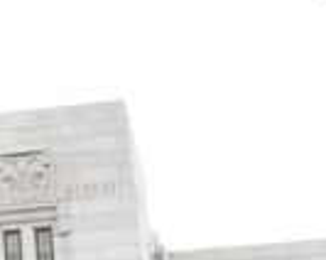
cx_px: -846
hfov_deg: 7.7
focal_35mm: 195
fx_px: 1879
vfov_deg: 7.9
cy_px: 293
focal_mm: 18
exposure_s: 1/320
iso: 2500
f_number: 18
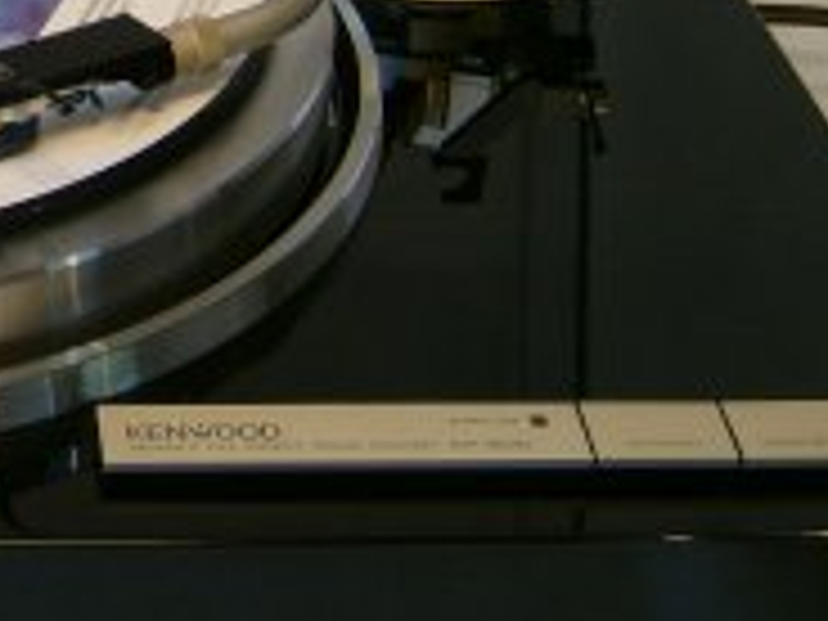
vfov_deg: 12.8
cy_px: -50
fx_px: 2727
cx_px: -117
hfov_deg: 16.7
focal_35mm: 114
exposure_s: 1/45
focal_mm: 5.8
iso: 100
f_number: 2.8
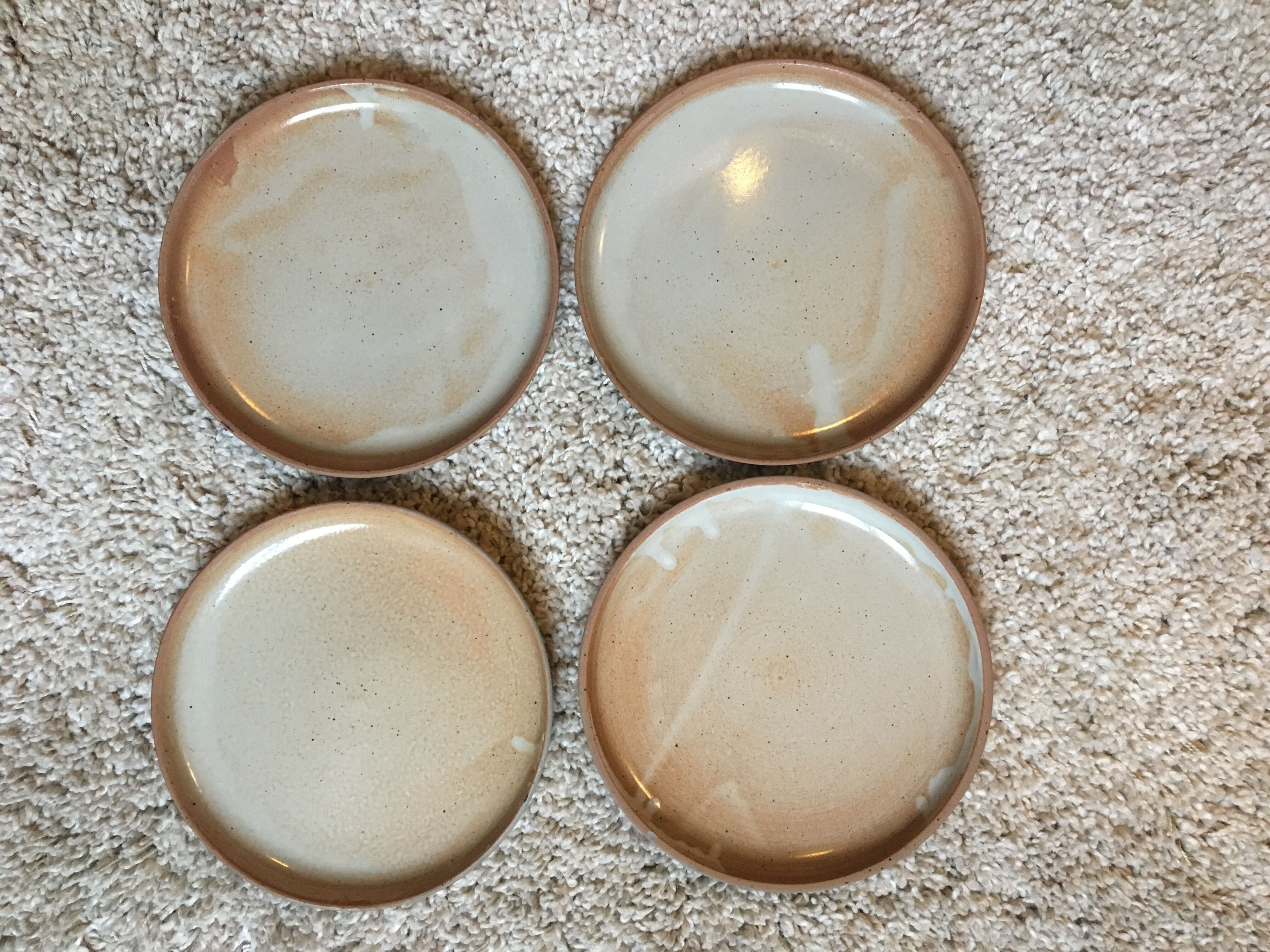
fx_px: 1064
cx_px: 635
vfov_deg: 48.2
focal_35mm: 29
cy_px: 476
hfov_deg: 61.7
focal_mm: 4.15
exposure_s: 1/30
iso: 160
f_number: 2.2
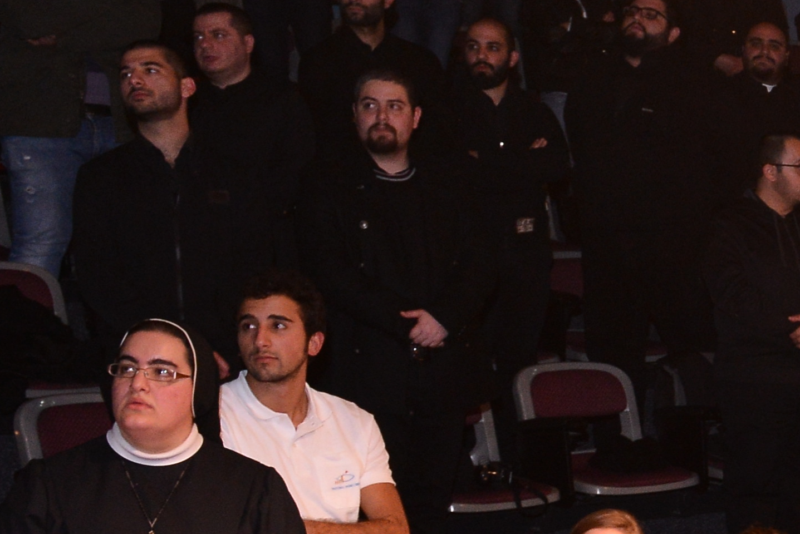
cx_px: 1531
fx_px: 2513
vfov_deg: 12.0
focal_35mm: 113
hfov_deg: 15.1
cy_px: 500
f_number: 6.3
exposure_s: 1/100
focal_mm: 27
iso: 800
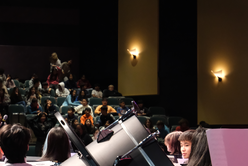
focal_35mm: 90
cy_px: 107
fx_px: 620
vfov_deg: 15.2
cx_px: 1
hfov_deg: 21.8
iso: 3200
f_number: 4
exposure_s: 1/160
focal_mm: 26.6
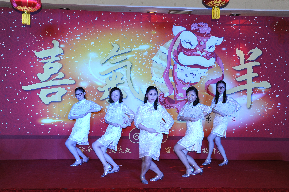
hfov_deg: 50.7
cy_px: 96
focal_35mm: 38
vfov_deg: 35.1
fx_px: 305
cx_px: 144
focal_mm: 38
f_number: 5
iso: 800
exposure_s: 1/250
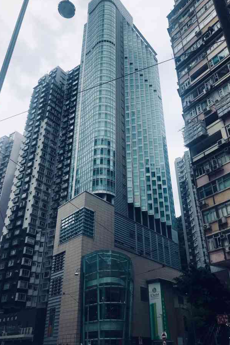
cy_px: 170
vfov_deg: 61.9
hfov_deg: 43.6
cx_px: 123
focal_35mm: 30
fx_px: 287
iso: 20
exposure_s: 1/1597
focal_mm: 3.99
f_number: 1.8
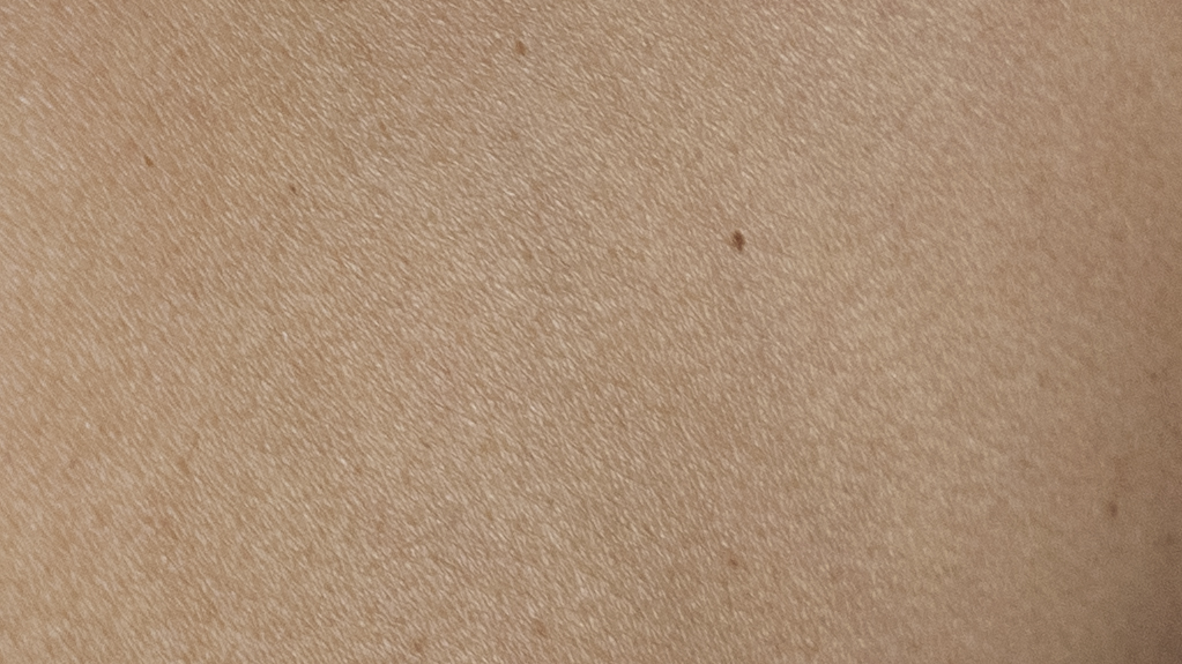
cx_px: -333
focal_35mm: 450
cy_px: -1204
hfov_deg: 4.8
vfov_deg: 2.7
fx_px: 14102
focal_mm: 62.7
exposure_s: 1/200
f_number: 4
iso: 800
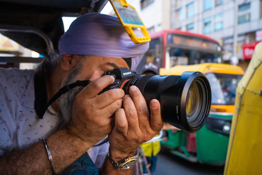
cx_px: 131
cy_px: 88
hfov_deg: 61.9
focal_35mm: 30
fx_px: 218
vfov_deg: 43.7
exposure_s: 1/160
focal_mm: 30
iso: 640
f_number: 5.6
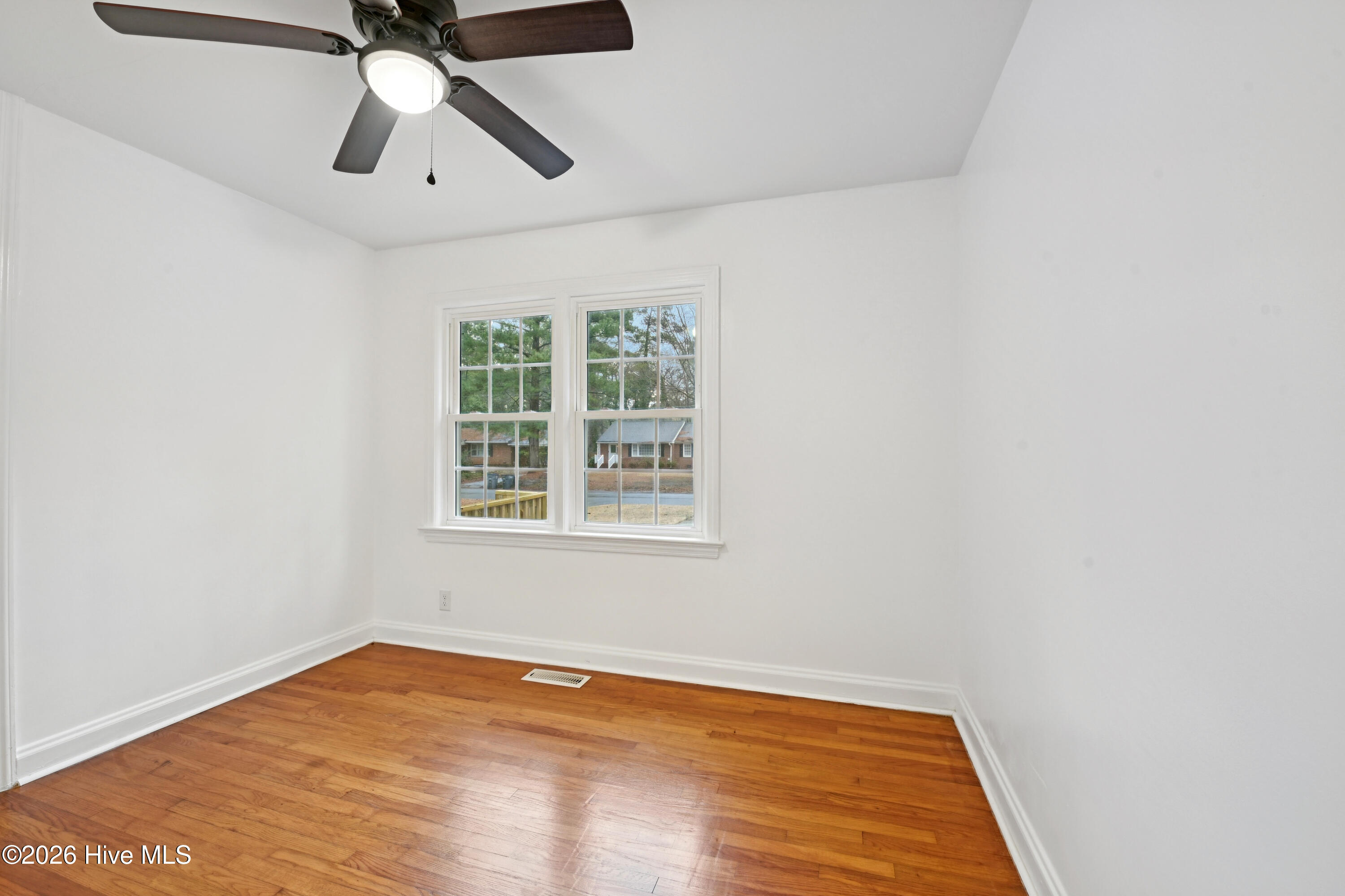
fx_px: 523
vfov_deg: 81.2
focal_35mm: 14
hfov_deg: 104.3
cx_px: 672
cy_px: 448
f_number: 9
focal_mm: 14
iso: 200
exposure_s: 1/3.33
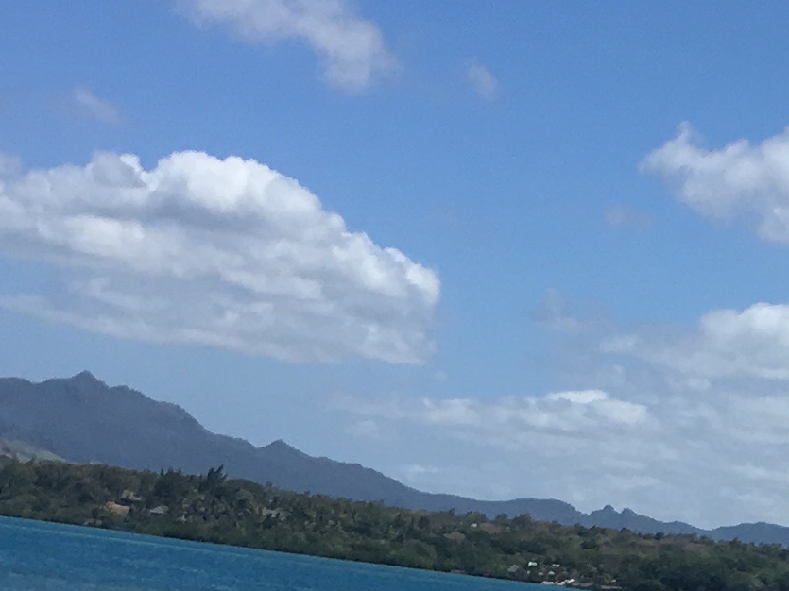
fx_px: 3191
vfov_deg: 9.8
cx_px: 1212
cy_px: 1232
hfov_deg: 13.2
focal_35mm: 140
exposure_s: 1/2404
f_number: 2.2
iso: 25
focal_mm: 4.15
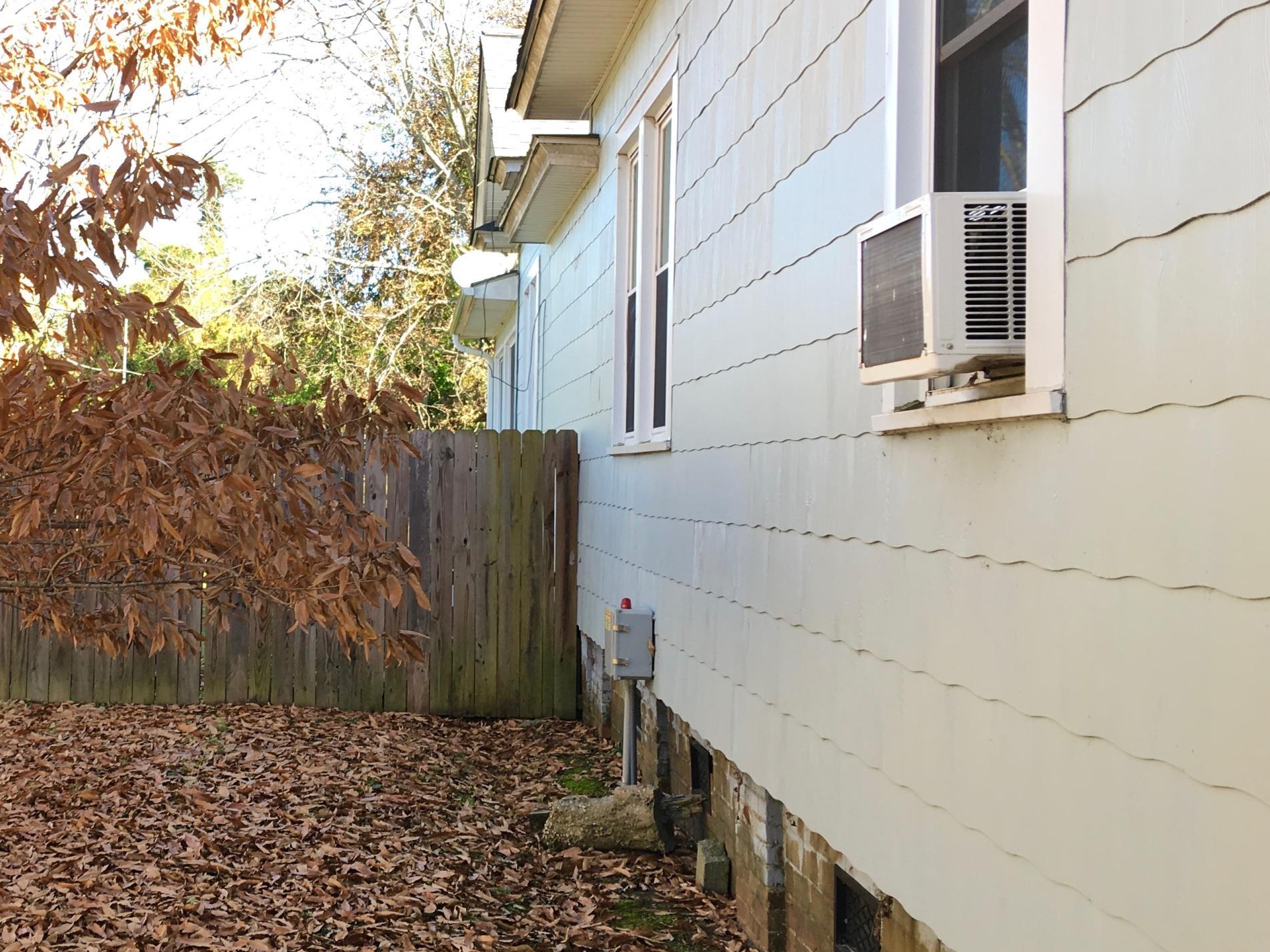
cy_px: 395
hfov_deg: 39.9
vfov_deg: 31.5
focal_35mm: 46
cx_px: 296
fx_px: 1688
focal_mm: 4.15
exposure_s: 1/120
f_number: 2.2
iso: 25
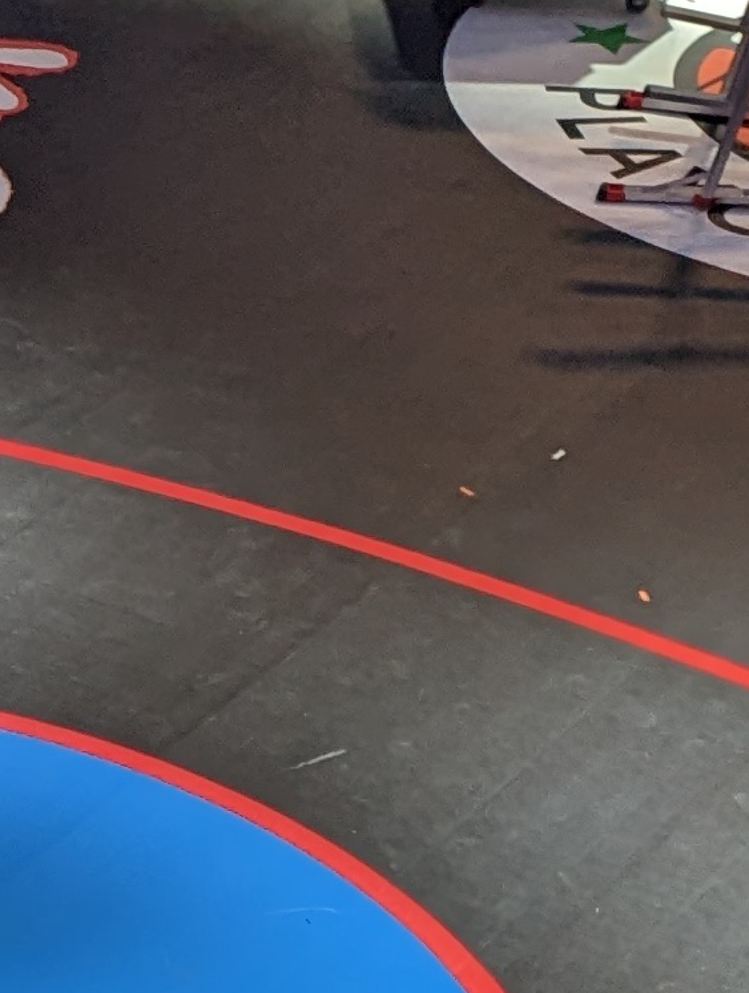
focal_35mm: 131
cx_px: -1123
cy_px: 1737
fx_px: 3768
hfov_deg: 9.8
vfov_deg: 13.6
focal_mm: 6.81
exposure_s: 1/23.8
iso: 52
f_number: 1.85
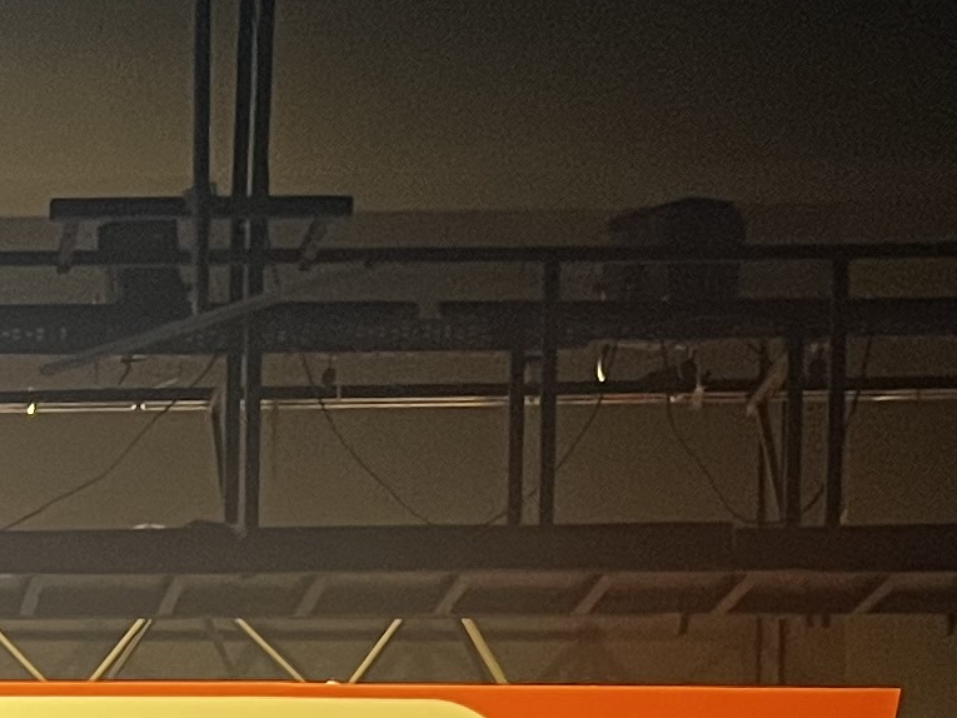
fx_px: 3788
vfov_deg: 9.4
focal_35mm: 137
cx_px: -482
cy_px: 1835
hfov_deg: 13.5
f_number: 1.5
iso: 400
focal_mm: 5.7
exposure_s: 1/33
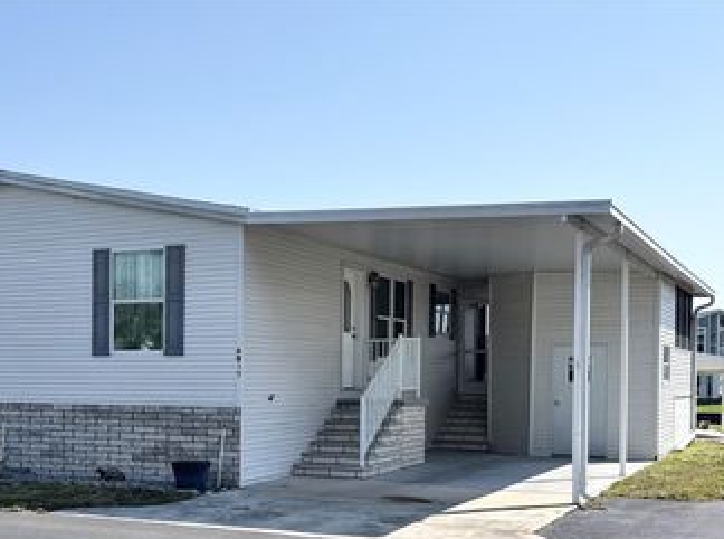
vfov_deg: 37.4
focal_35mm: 37
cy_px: 414
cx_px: 255
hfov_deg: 49.6
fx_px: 772
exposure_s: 1/6173
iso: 80
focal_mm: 6.76
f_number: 1.78
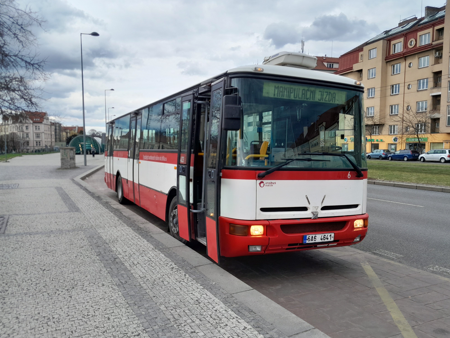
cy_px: 172
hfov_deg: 63.4
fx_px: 364
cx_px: 222
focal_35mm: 28
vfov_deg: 49.7
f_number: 1.8
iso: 40
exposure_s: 1/100
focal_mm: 4
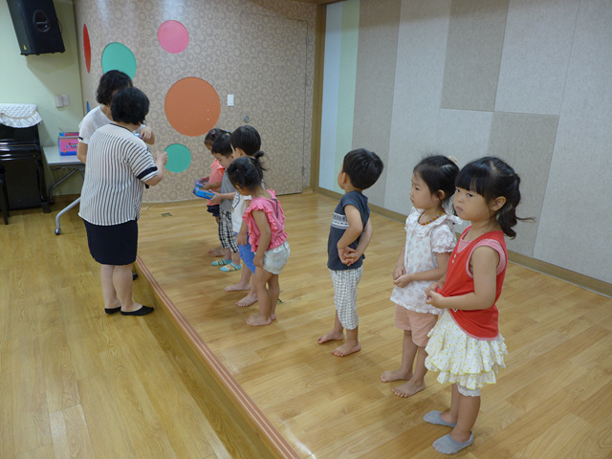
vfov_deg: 56.8
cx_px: 306
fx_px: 424
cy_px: 230
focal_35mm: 24
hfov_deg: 71.6
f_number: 1.4
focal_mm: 4.7
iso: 100
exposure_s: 1/60
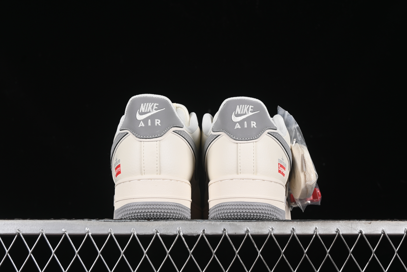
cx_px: 204
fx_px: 848
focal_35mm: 75
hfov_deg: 27.0
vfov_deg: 18.2
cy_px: 136
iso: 160
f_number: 8
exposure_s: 1/80
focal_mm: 50
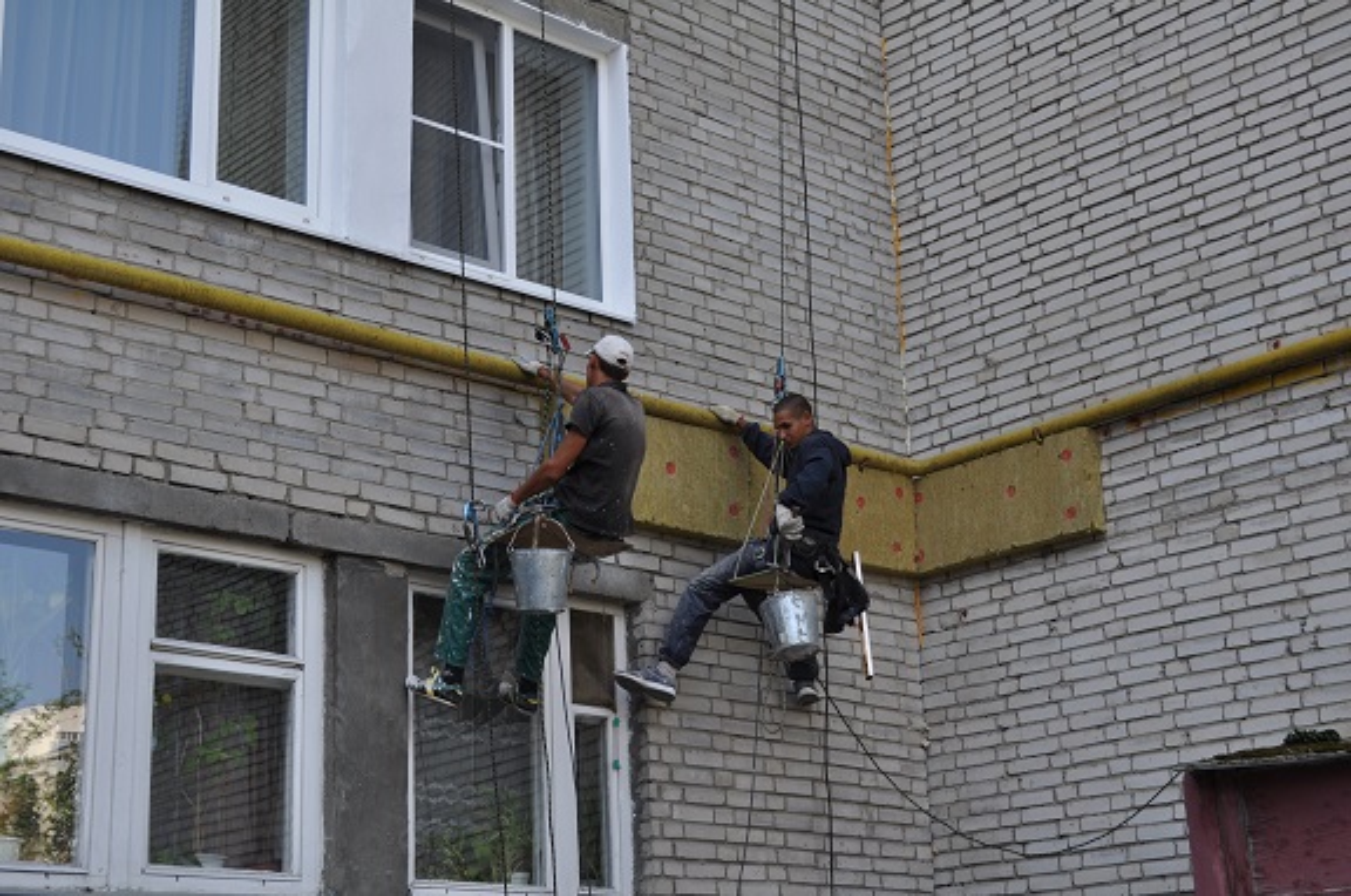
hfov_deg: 35.1
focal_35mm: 57
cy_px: 448
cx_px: 676
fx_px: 2135
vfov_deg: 23.7
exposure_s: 1/200
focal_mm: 38
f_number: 7.1
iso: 200
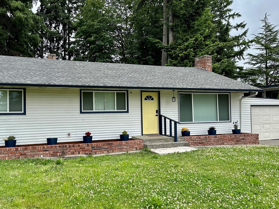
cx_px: 104
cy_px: 103
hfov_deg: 57.6
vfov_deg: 45.4
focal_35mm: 31
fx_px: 250
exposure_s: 1/1119
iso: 80
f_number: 1.78
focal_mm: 6.86
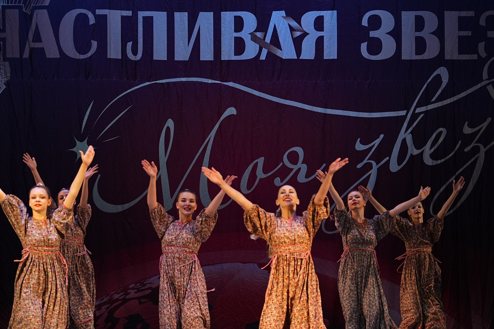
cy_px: 79
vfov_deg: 6.8
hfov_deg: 10.2
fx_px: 2772
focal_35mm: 202
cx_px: 200
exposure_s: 1/400
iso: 1000
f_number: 2.8
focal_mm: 103
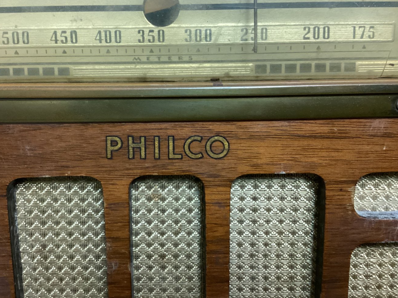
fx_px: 414
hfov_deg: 51.3
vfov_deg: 39.6
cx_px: 179
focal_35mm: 36
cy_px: 133
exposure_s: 1/40
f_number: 2.4
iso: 400
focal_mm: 3.3
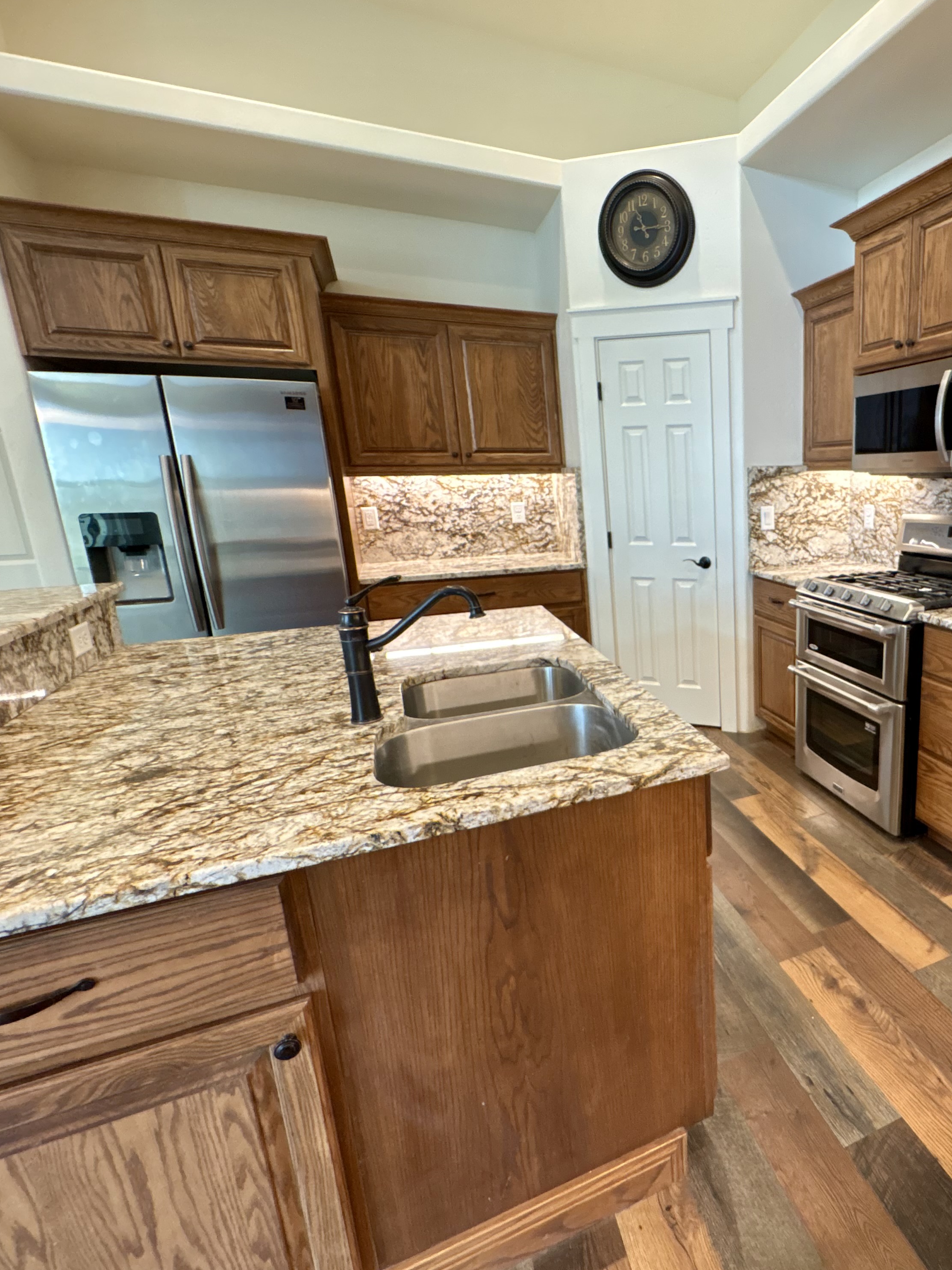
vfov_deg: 84.7
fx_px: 697
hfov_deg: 62.9
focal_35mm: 19
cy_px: 641
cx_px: 759
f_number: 2.2
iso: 640
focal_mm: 2.22
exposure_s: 1/60
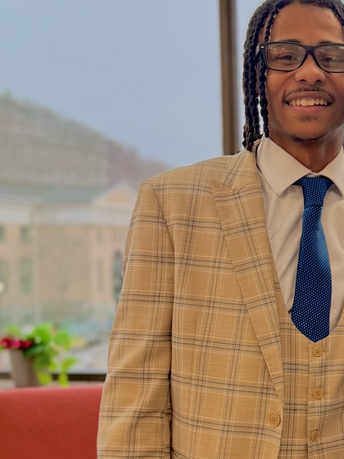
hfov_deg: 22.8
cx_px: 369
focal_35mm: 61
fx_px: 809
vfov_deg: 31.5
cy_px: 293
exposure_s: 1/195
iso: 100
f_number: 1.78
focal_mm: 6.76
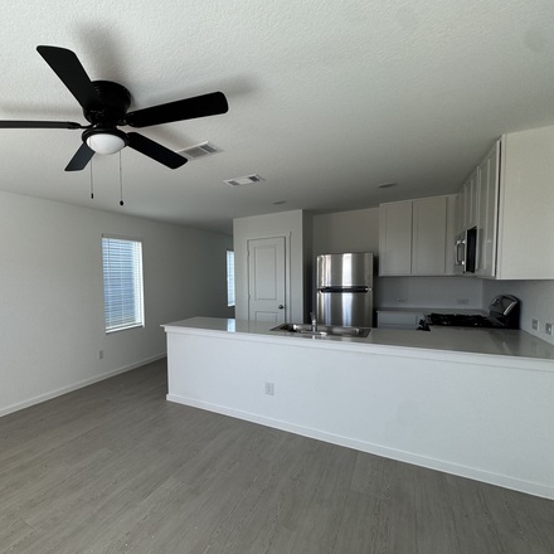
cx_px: 159
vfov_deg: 80.6
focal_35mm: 18
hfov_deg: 76.5
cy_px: 298
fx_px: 326
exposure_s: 1/99
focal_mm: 2.22
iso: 64
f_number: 2.2
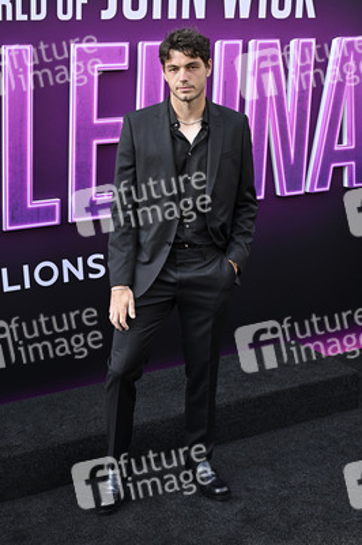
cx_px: 181
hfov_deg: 29.8
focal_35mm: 45
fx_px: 680
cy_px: 272
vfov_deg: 43.6
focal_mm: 45
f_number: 7.1
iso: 800
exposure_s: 1/320
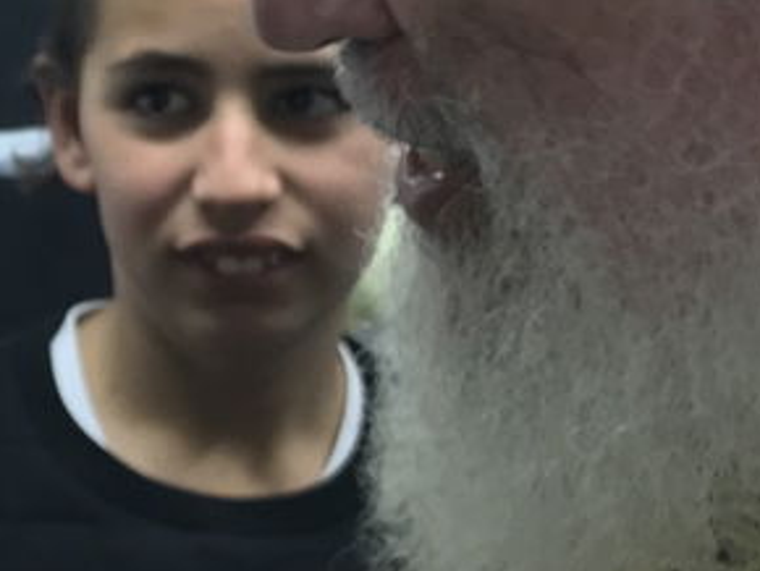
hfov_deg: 14.5
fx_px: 2966
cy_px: 134
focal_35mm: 135
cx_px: 94
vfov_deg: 11.0
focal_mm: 3.99
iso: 40
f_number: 1.8
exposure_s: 1/33
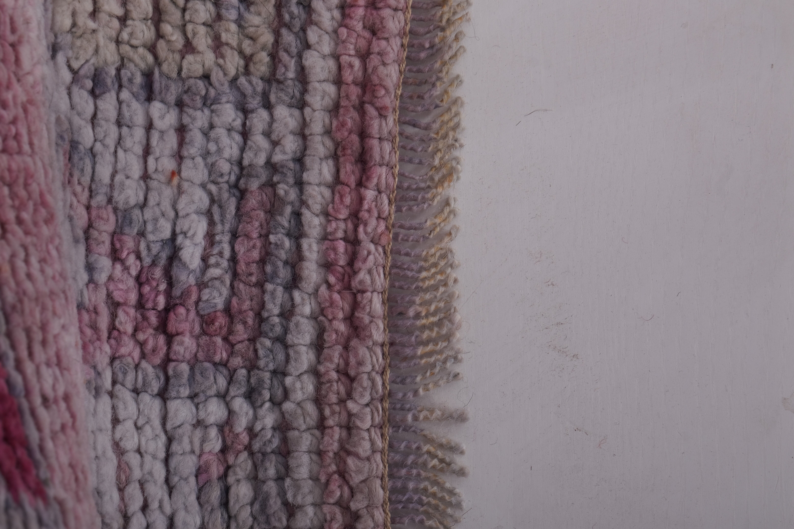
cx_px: 397
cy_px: 264
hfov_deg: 17.1
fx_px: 2646
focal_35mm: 120
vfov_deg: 11.4
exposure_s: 1/160
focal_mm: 80
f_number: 13
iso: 160
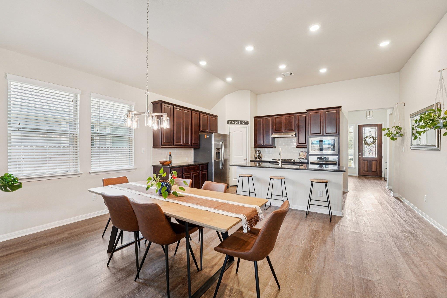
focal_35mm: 14
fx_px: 174
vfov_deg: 81.2
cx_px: 224
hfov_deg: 104.3
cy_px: 149
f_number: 8
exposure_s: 1/30
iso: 800
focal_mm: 14
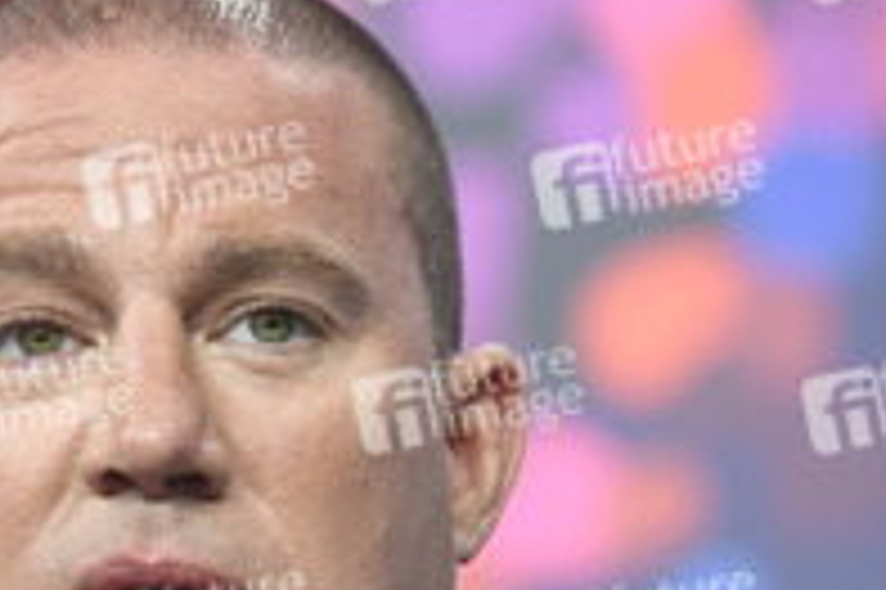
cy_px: 513
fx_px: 9590
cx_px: 79
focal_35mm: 390
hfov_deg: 5.3
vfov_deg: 3.5
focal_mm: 170
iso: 1000
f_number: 4
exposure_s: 1/250
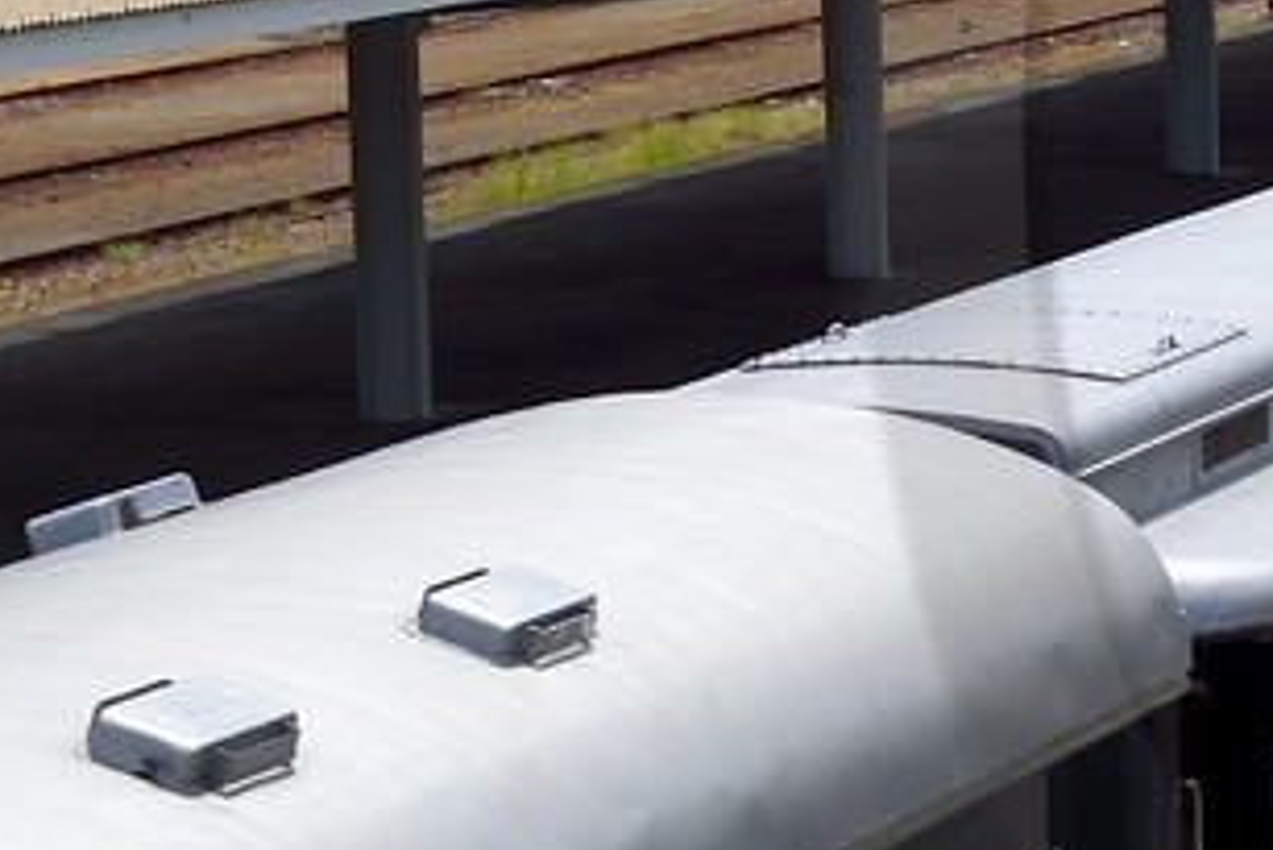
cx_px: 2546
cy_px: 129
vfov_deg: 7.5
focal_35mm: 182
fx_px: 6438
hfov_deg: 10.4
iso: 200
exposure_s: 1/320
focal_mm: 35
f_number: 14
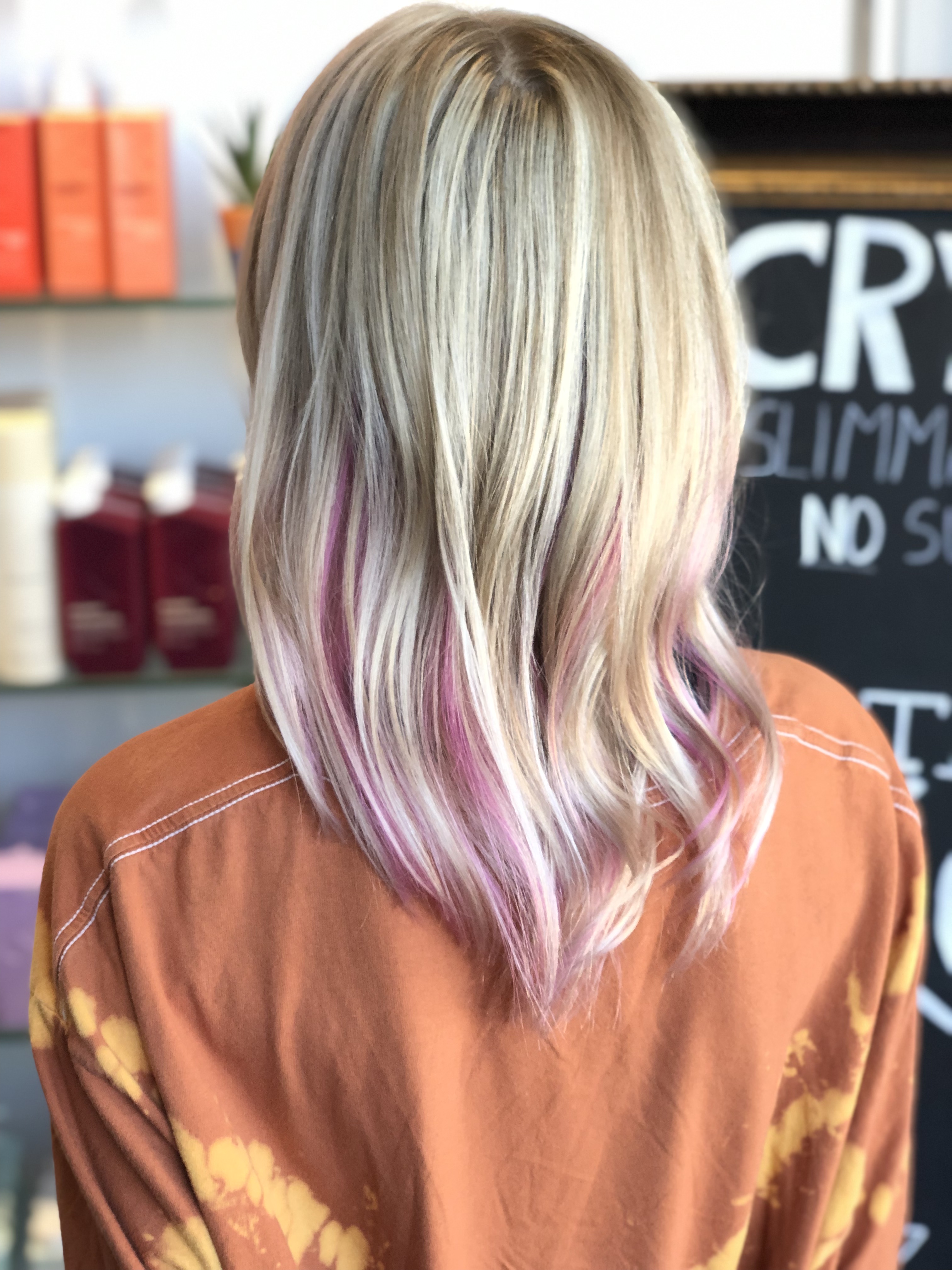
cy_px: 635
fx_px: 1907
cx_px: 476
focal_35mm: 52
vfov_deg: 36.8
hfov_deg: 28.0
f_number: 2.4
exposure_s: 1/60
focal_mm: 6
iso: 50
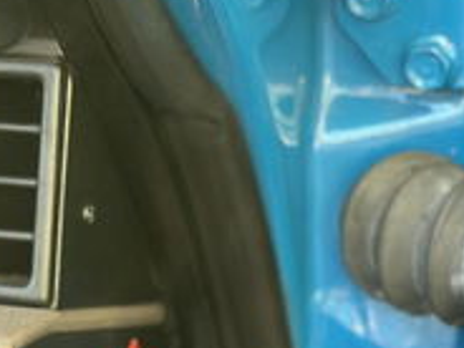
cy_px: 487
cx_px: 250
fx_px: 2681
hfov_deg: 9.9
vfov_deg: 7.3
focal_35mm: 200
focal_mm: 6.86
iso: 125
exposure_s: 1/85
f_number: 1.78
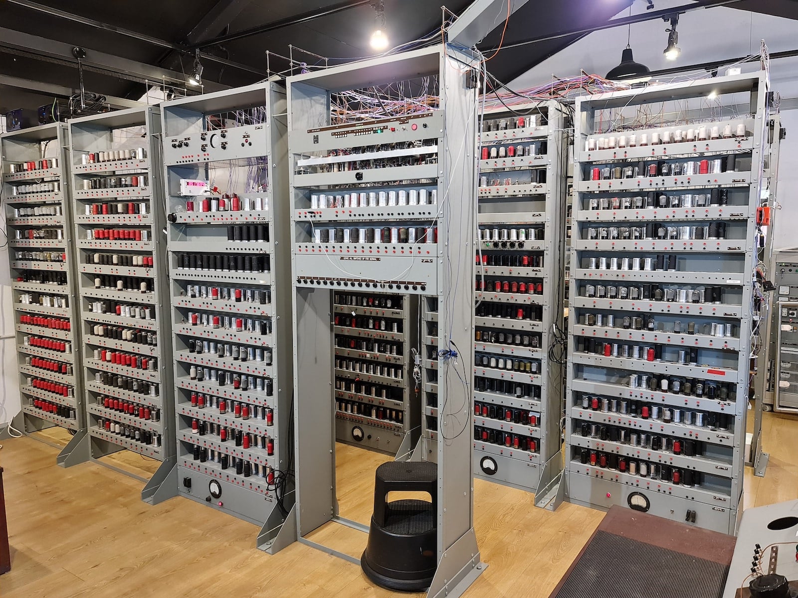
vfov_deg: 54.9
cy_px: 299
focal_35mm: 25
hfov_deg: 69.4
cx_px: 399
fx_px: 576
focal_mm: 7
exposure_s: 1/50
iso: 500
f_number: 1.8
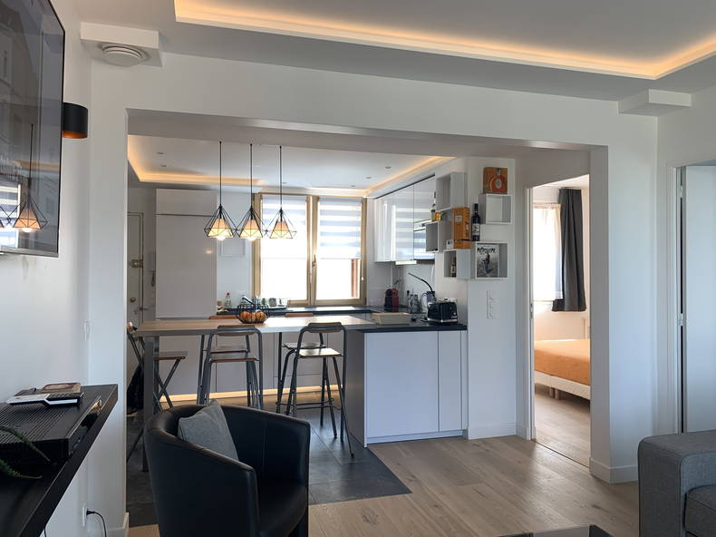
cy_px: 268
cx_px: 358
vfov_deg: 53.0
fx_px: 538
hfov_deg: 67.3
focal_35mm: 26
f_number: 1.8
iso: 25
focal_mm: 4.25
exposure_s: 1/100
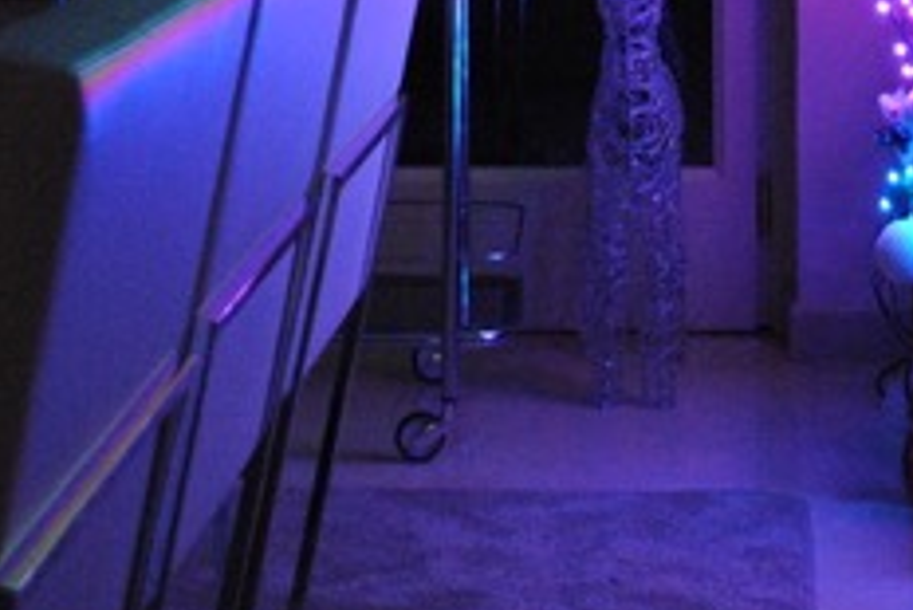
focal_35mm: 114
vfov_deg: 11.3
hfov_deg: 17.9
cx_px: 586
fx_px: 2893
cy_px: -417
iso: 1100
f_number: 4
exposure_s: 1/30
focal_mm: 22
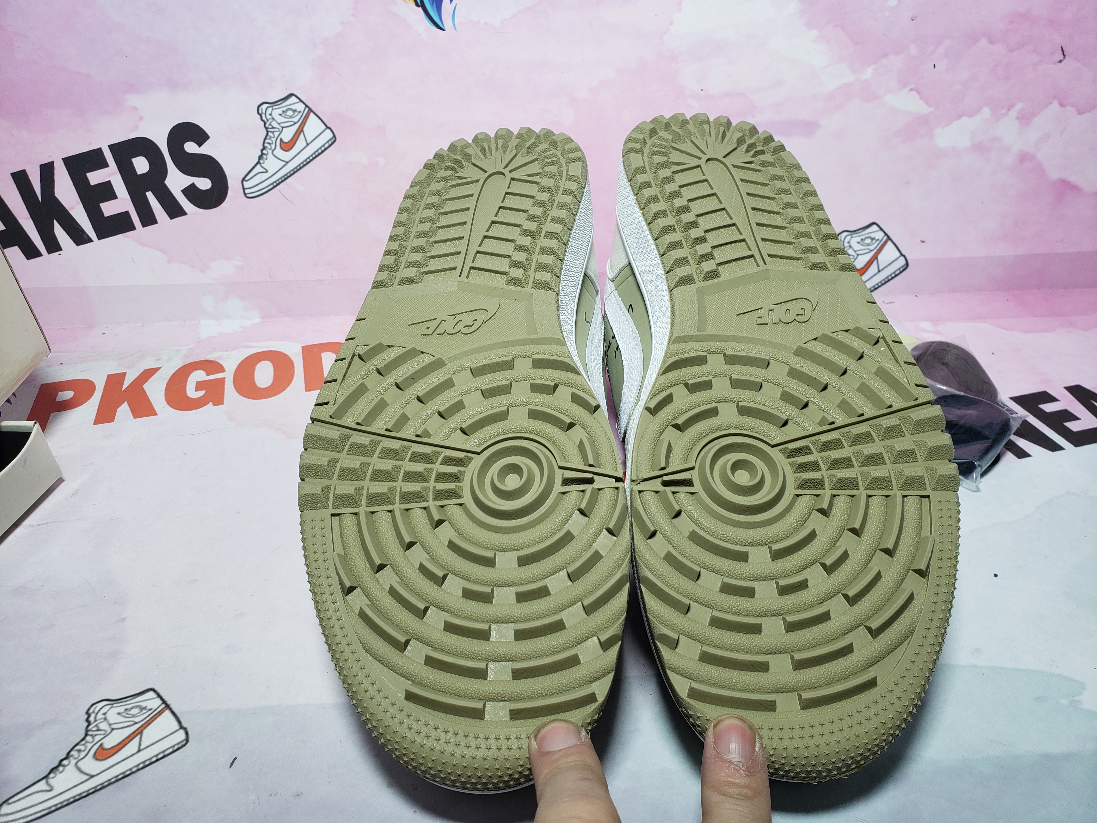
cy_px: 412
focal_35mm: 26
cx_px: 548
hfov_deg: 67.3
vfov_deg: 53.1
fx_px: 824
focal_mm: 4.3
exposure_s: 1/169
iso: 50
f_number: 2.4
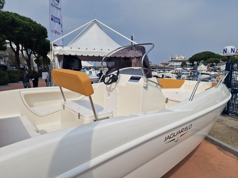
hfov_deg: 73.9
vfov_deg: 58.9
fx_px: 158
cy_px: 89
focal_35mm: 23
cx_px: 119
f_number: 1.8
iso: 50
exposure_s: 1/3200
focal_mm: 6.4
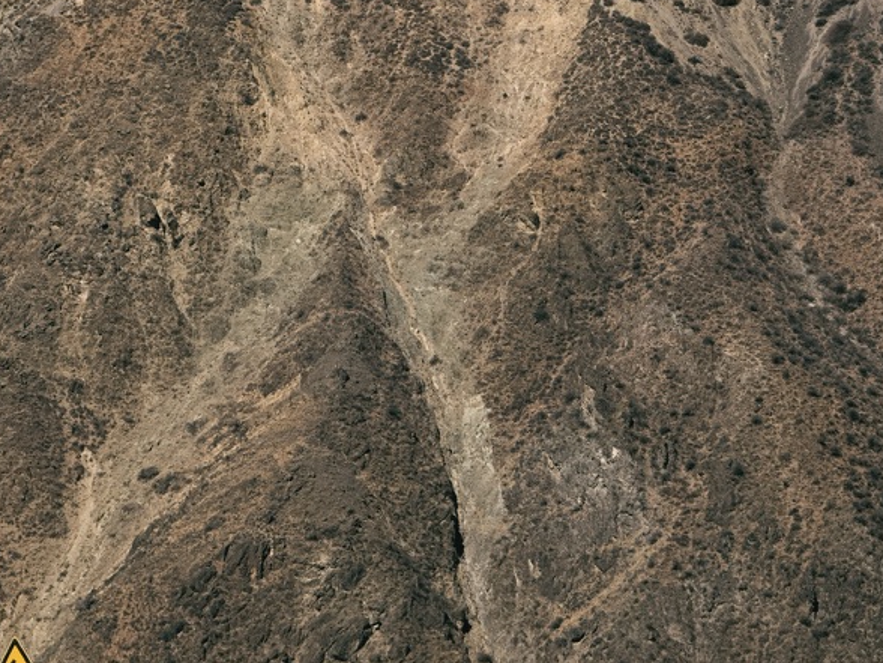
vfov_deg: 7.1
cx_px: 467
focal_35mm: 209
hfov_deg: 9.5
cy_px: 116
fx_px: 5331
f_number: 2.8
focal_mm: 15.66
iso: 50
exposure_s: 1/1773
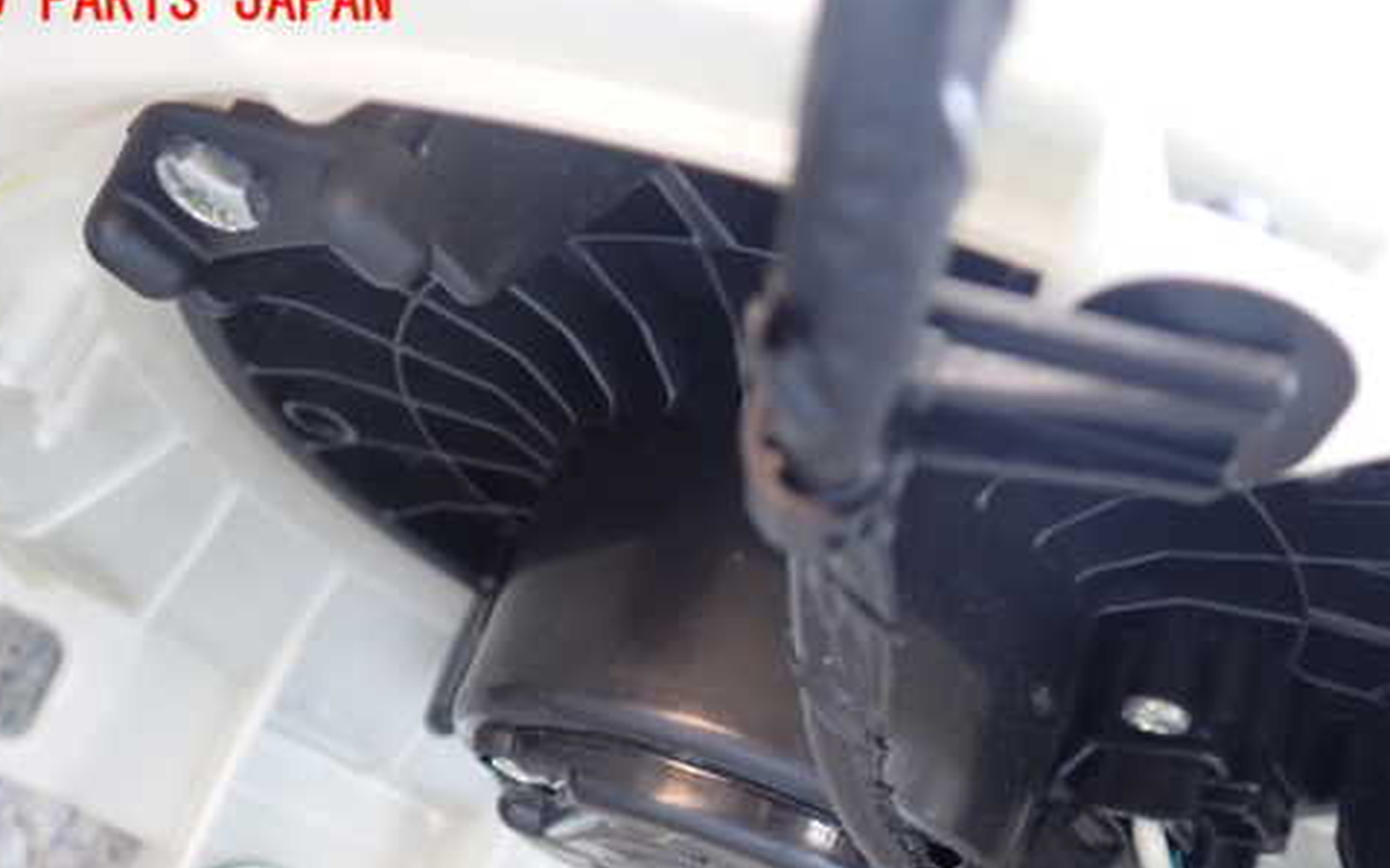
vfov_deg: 31.6
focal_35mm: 40
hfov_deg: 49.3
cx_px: 737
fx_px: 1515
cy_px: 620
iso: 250
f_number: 2.3
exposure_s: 1/30
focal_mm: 5.4
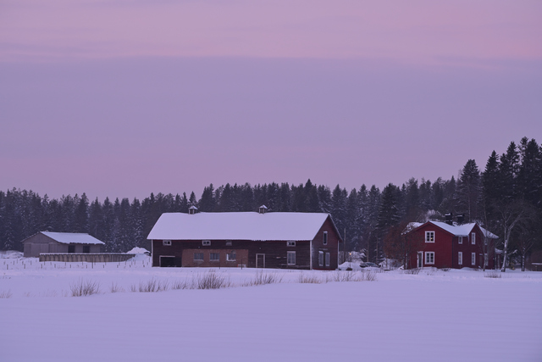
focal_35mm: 200
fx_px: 3012
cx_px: 271
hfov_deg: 10.3
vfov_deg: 6.9
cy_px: 181
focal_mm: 200
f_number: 5.6
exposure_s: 1/13
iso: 100
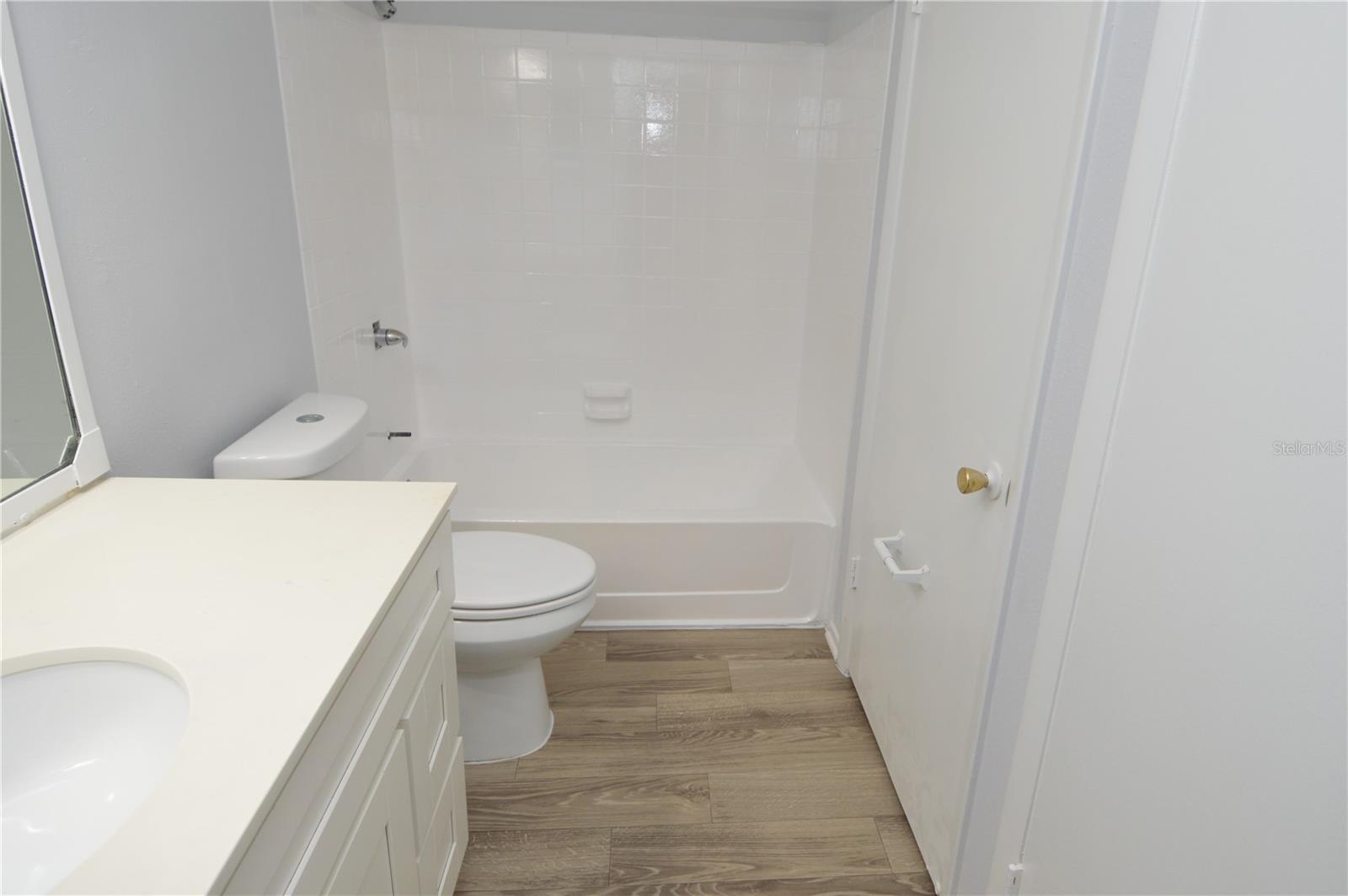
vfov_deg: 67.3
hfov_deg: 90.1
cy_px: 448
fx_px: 673
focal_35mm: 18
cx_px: 674
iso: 400
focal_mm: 12
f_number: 5
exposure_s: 1/100
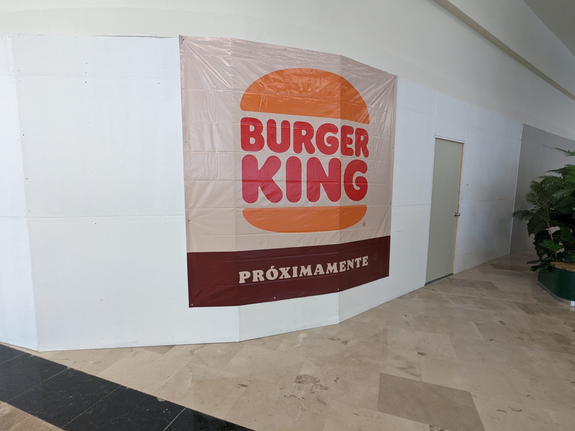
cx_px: 288
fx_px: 266
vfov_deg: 78.1
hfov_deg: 94.5
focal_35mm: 16
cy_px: 216
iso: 111
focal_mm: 2.35
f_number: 2.2
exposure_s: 1/60
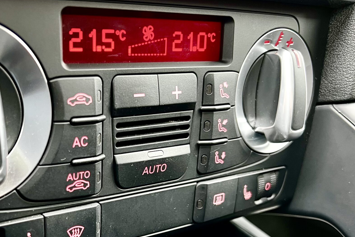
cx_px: 90
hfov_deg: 43.1
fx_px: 434
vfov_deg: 29.9
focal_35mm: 44
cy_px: 186
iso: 250
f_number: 1.5
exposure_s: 1/59
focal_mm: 5.7
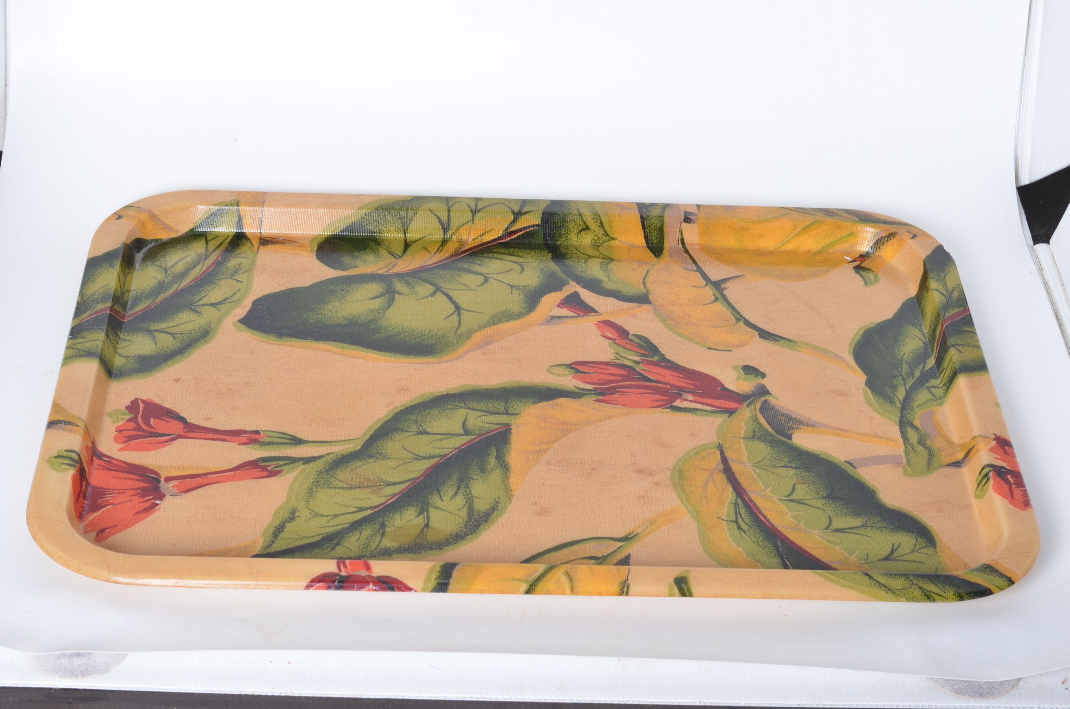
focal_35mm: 75
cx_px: 535
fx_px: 2225
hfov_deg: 27.0
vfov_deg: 18.1
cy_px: 354
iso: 100
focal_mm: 50
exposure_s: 1/125
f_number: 11
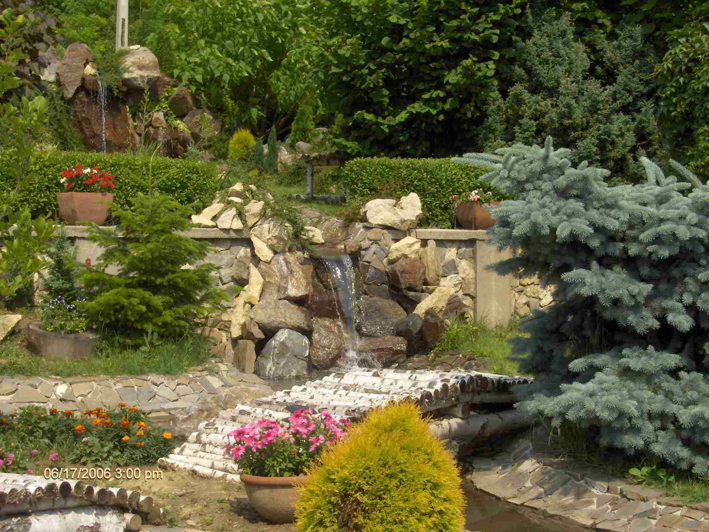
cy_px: 266
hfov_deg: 26.0
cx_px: 354
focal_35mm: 75
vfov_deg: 19.6
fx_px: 1536
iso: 100
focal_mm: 12.2
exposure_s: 1/481
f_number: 6.2
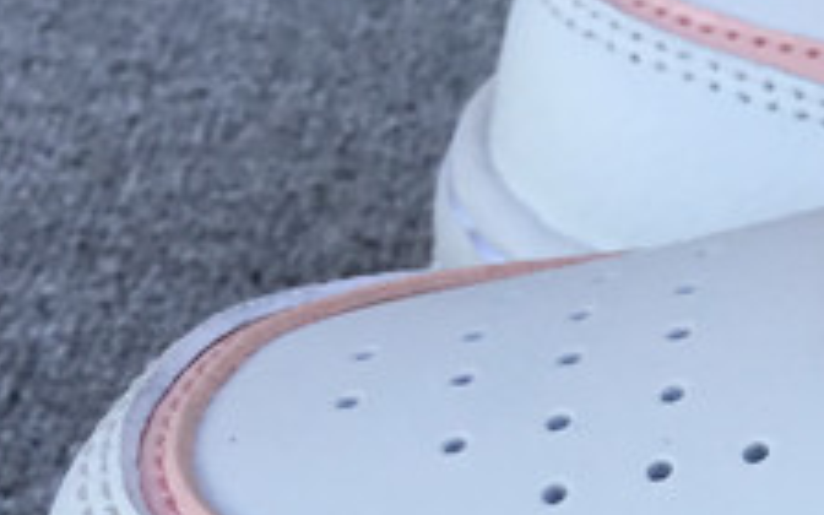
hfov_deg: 15.2
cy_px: 859
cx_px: 1041
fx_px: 2964
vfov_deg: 9.5
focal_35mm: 132
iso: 25
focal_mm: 3.3
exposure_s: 1/226
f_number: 2.4
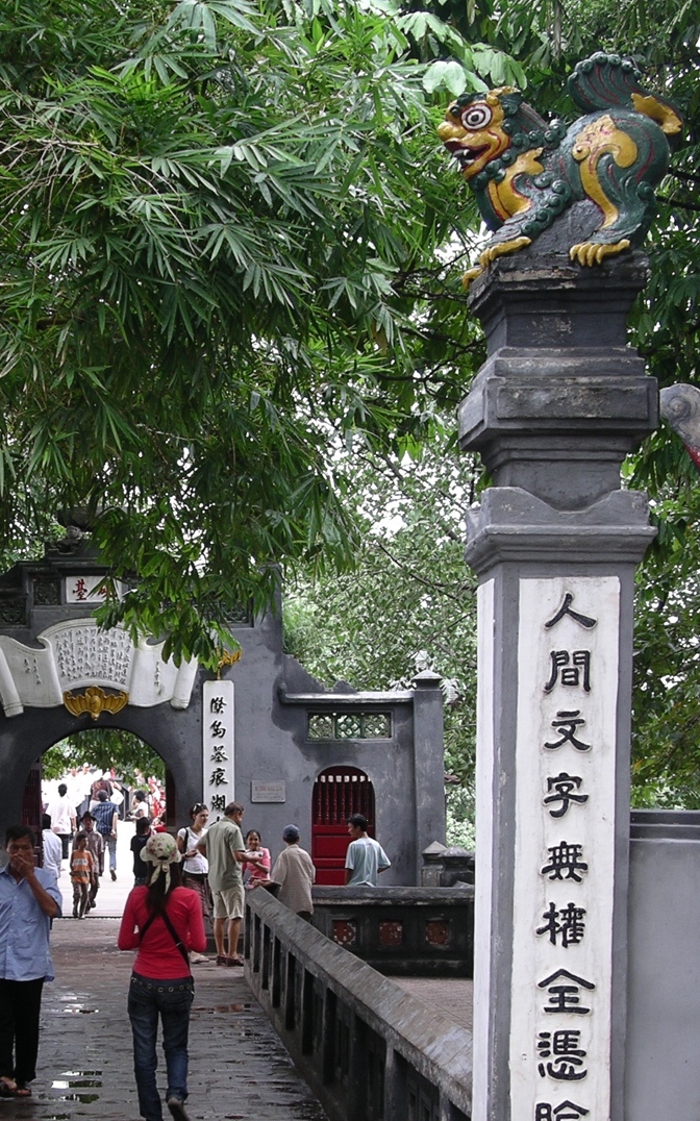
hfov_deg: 15.8
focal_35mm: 82
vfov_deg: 25.1
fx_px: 2504
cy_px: 771
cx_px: 108
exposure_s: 1/50
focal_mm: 10.9
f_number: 3.2
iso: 64
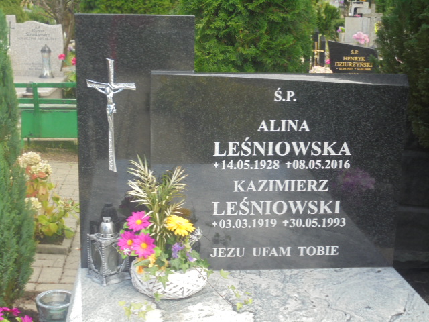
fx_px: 694
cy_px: 161
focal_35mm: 56
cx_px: 214
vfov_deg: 26.1
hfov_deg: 34.3
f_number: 5.2
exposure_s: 1/60
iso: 100
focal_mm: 10.1
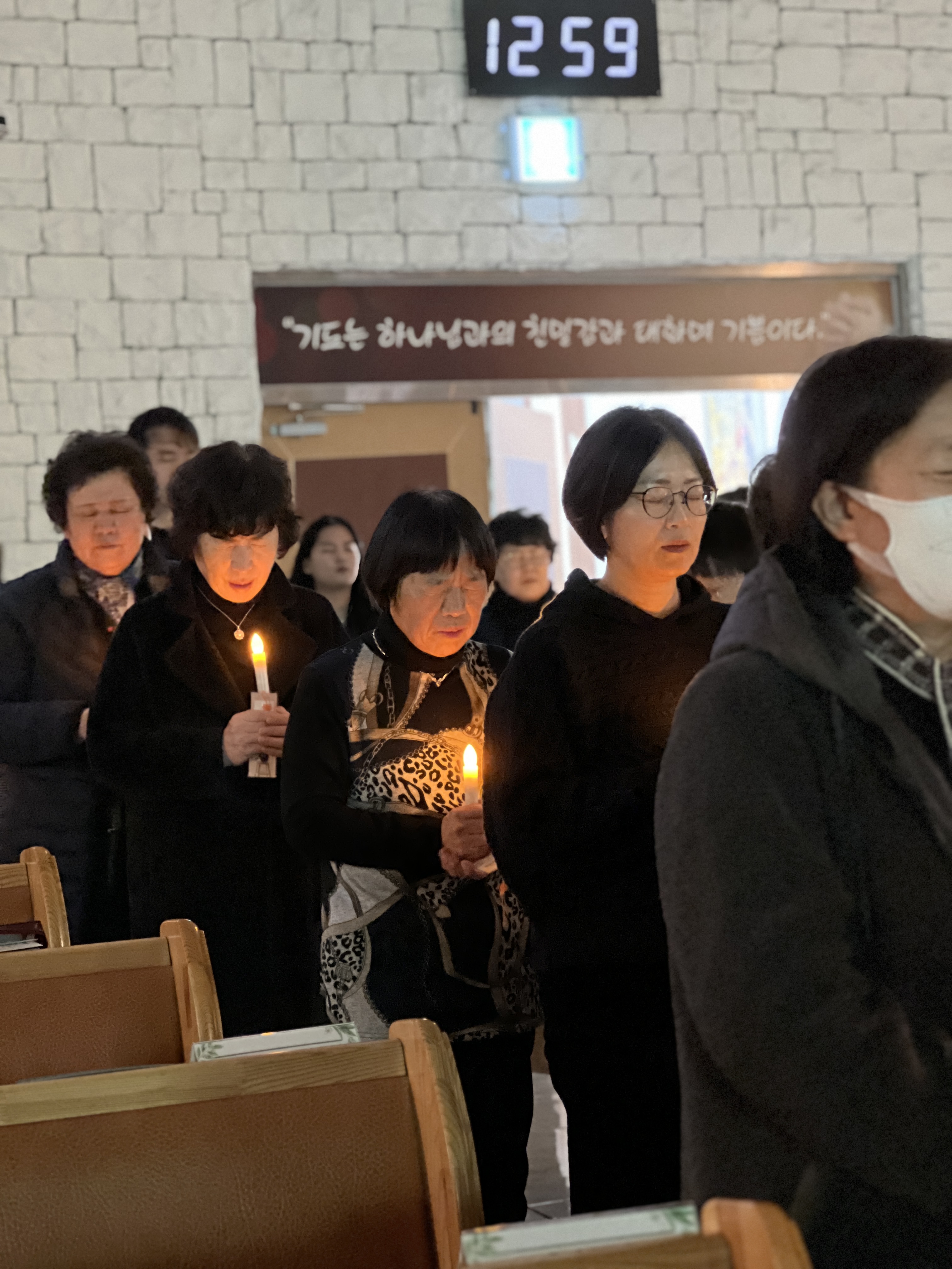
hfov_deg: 19.1
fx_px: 2824
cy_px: 634
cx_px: 476
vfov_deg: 25.3
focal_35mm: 77
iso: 2000
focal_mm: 9
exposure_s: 1/15
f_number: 2.8
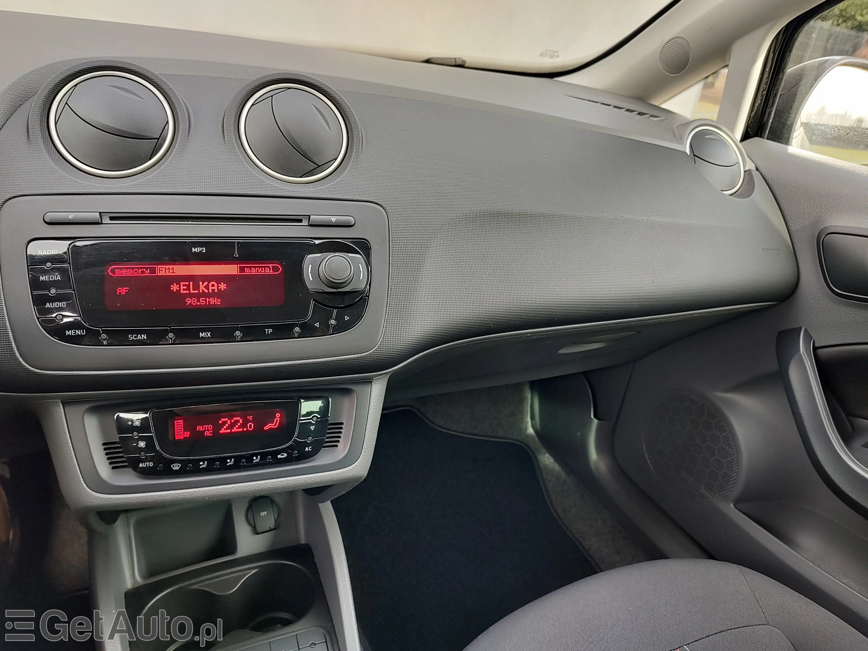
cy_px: 326
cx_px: 434
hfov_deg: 73.9
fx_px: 577
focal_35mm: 23
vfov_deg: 58.9
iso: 100
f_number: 1.8
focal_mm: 5.56
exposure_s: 1/105
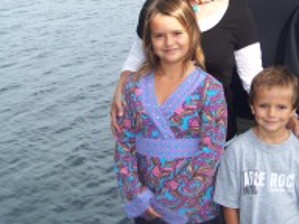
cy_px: 56
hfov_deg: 22.8
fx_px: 726
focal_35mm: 84
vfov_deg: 17.5
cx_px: 263
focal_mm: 5.85
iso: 69
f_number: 2.8
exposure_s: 1/500
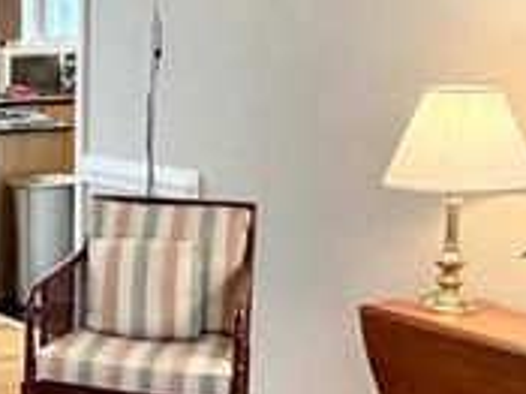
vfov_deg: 18.0
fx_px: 1245
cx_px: -234
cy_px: 165
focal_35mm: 82
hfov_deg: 20.8
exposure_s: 1/120
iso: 250
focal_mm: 2.22
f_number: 2.2
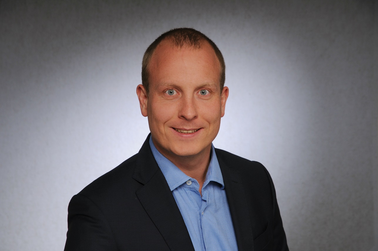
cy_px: 126
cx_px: 189
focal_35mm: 128
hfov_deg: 16.1
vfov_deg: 10.7
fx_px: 1337
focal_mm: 85
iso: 200
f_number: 8
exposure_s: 1/200
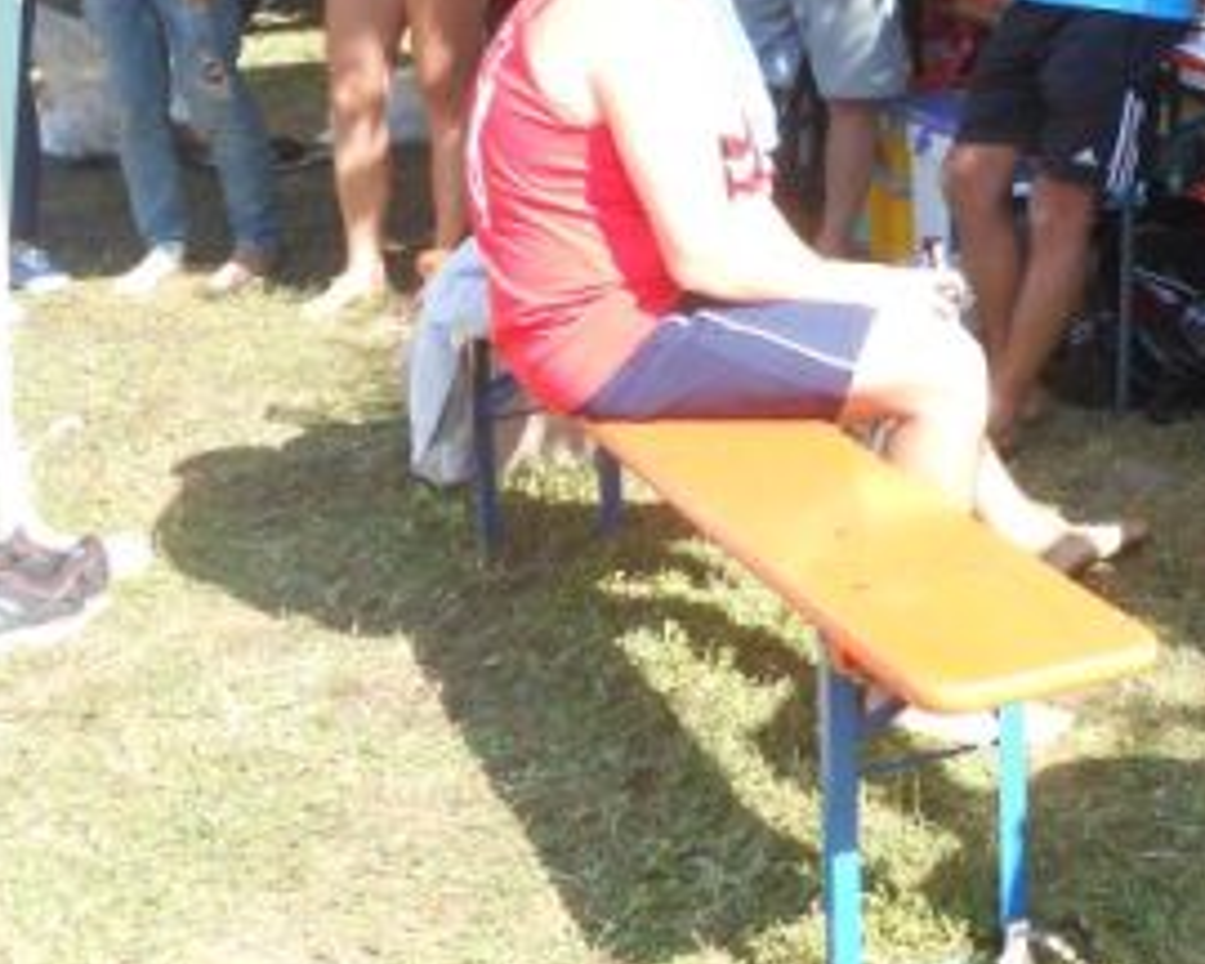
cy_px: 62
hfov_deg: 27.0
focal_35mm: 65
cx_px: 1281
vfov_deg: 22.8
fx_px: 2318
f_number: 3.8
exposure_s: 1/250
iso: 125
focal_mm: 5.3
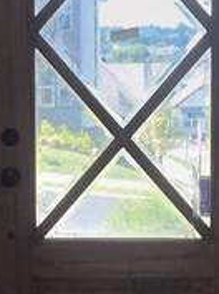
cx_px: 108
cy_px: 126
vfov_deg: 15.8
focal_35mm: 125
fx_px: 1058
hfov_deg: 11.8
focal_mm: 5.4
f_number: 1.8
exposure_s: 1/200
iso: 25
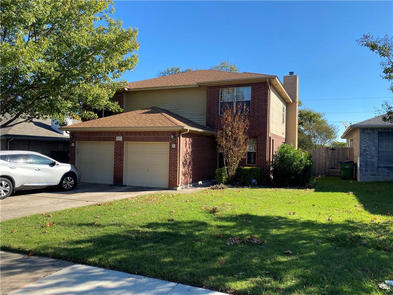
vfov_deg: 53.1
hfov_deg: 67.3
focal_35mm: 26
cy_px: 148
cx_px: 196
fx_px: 295
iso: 32
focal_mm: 4.25
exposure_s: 1/1447
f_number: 1.8
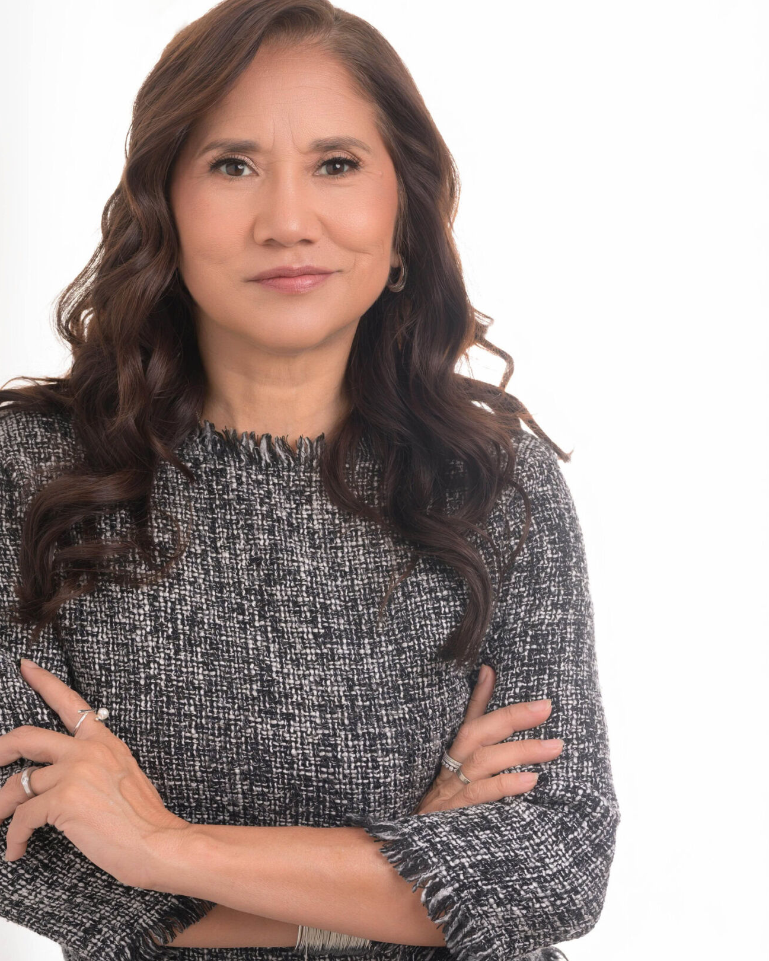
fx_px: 2190
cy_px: 631
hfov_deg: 19.9
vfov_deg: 24.6
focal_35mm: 77
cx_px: 275
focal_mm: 52
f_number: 5.6
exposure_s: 1/200
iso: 200
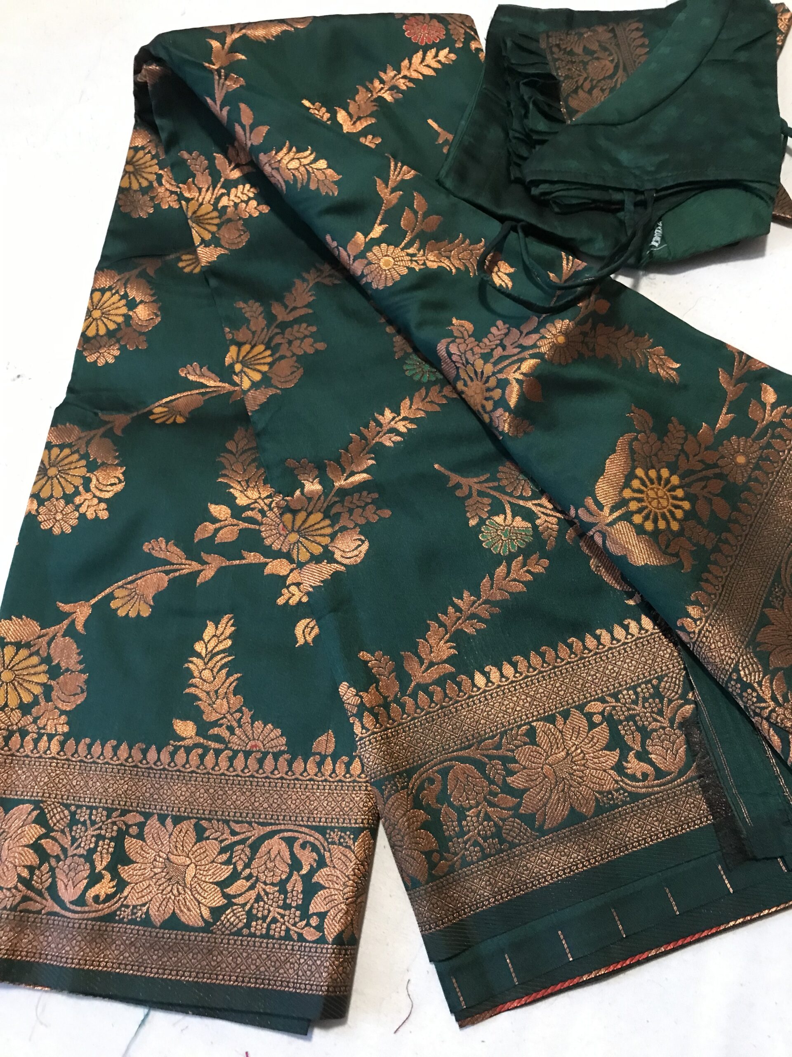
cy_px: 528
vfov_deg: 63.4
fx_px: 854
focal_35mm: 28
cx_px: 396
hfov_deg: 49.7
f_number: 1.8
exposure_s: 1/7
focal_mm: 3.99
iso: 80
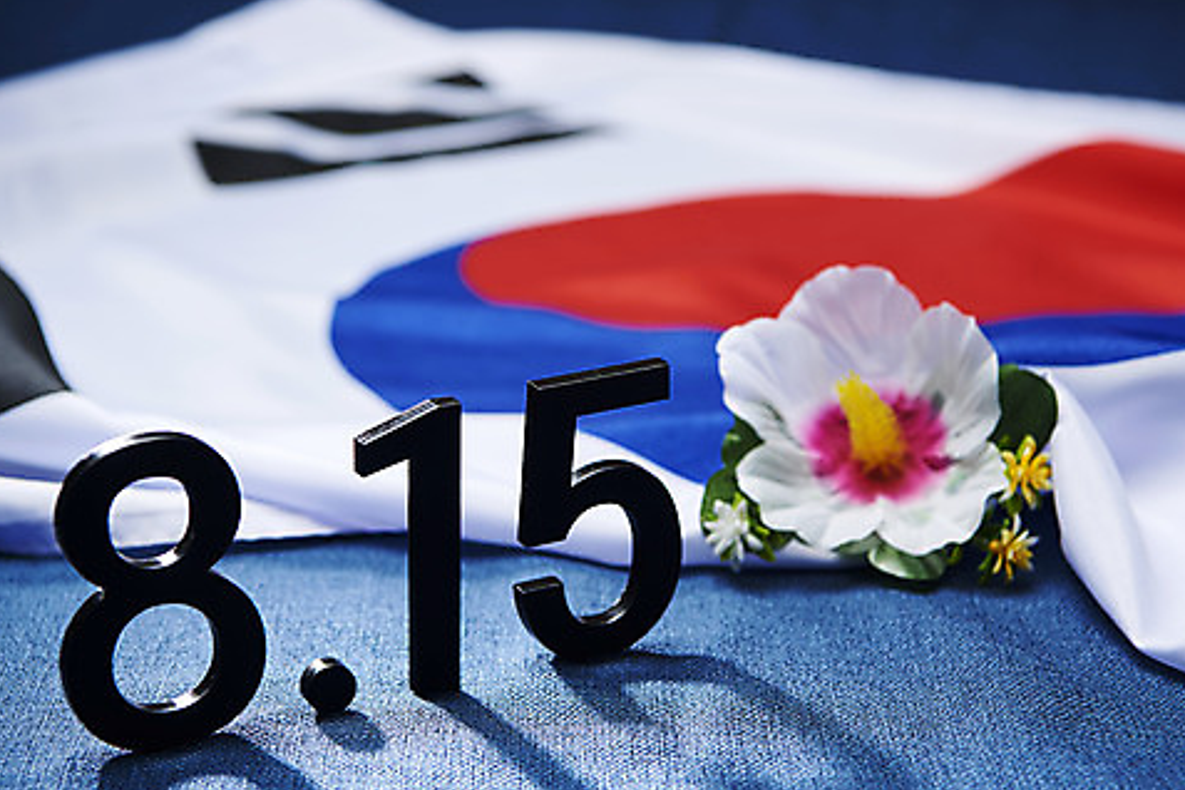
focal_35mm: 88
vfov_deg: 15.5
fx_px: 2896
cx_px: 611
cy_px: 440
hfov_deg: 23.1
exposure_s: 1/125
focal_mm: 70
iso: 64
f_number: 5.6
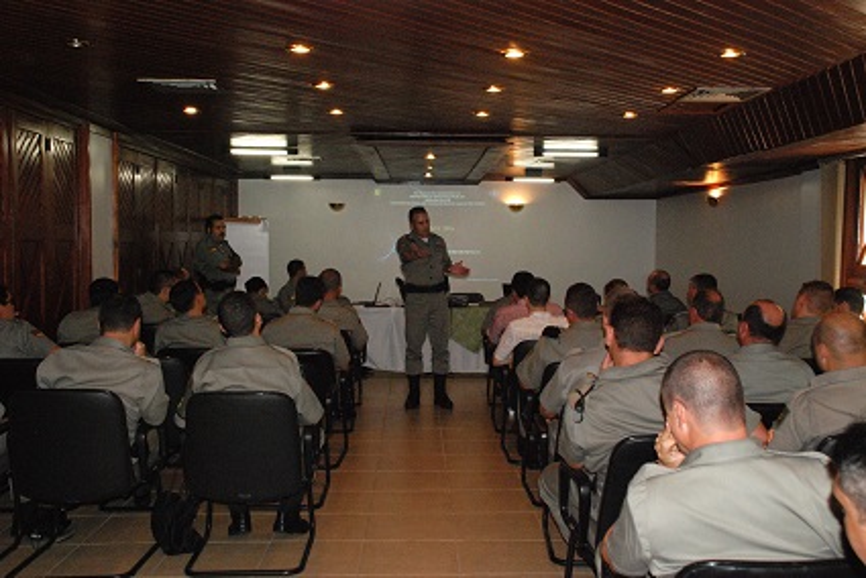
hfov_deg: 53.1
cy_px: 289
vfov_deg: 36.9
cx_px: 433
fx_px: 867
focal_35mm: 36
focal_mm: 24
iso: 1600
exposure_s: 1/60
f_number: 5.6
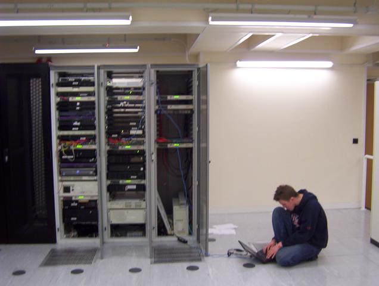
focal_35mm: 36
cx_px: 190
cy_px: 143
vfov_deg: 39.8
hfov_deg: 51.3
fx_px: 395
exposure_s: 1/30.8
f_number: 2.76
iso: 100
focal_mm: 5.54
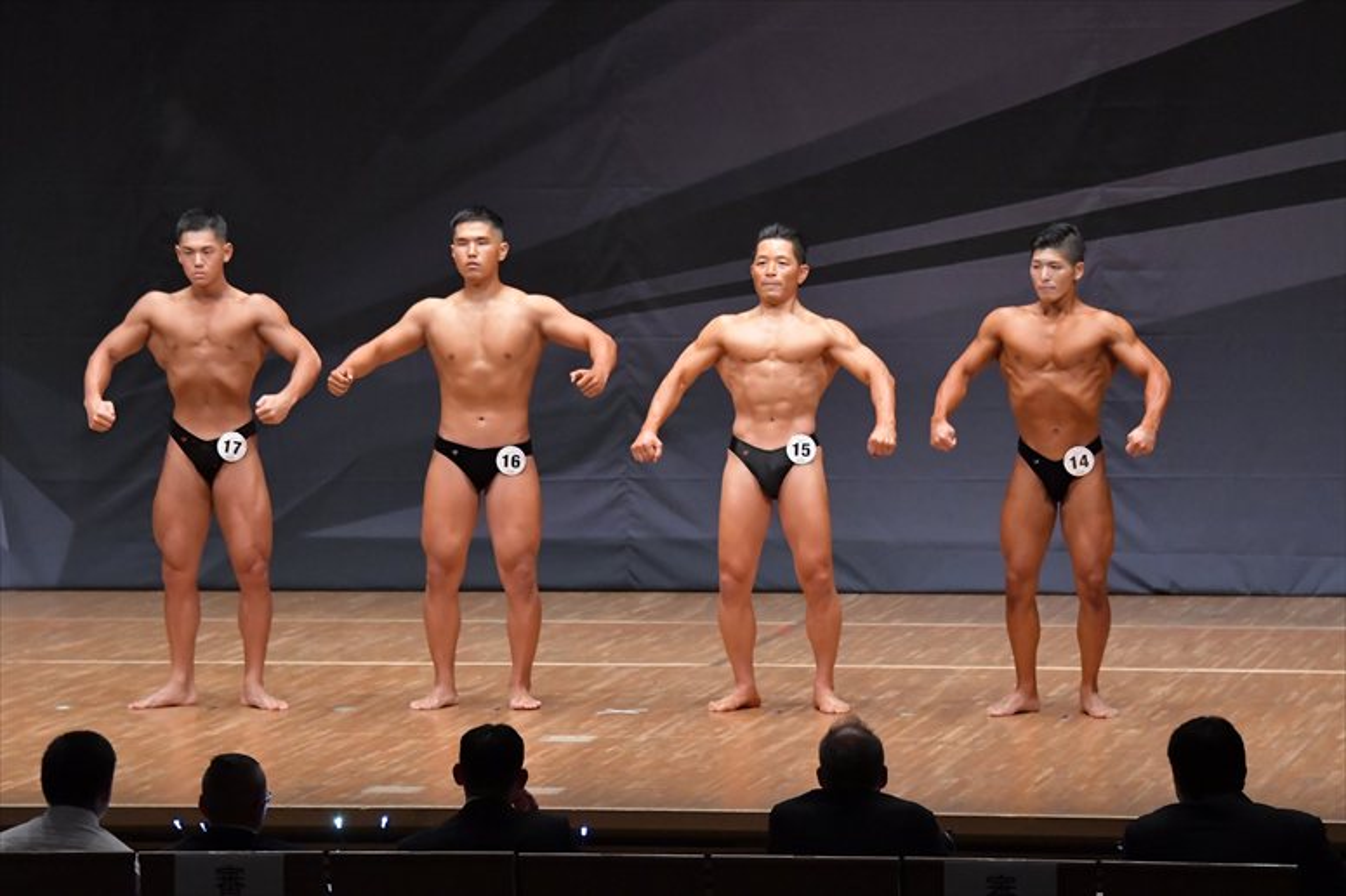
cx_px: 673
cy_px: 448
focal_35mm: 174
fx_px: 6503
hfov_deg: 11.8
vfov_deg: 7.9
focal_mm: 116
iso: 6400
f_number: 5.6
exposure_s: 1/400
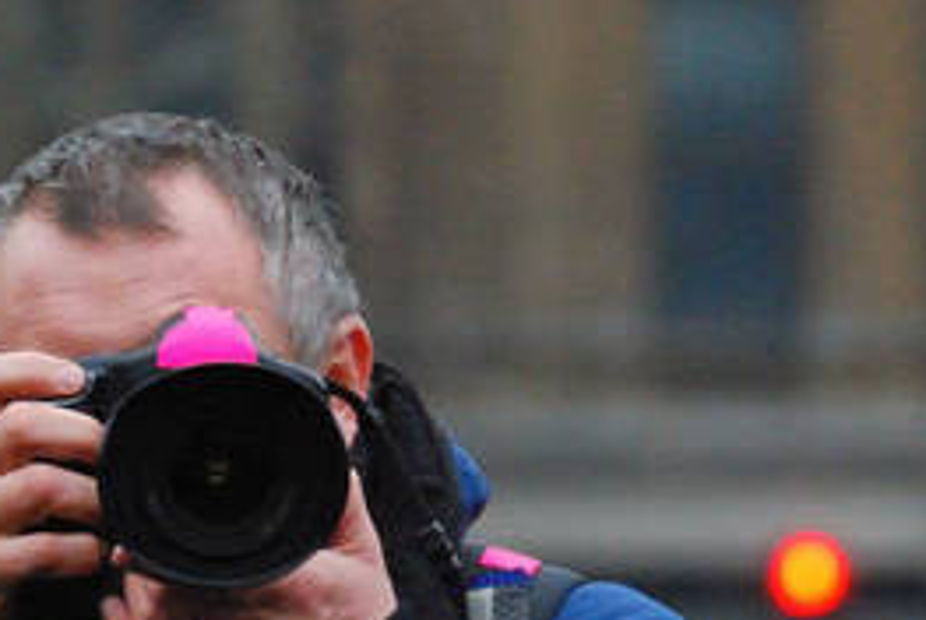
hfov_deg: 2.6
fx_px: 20549
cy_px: 539
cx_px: 113
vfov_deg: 1.7
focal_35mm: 798
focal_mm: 200
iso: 1600
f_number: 5.6
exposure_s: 1/200
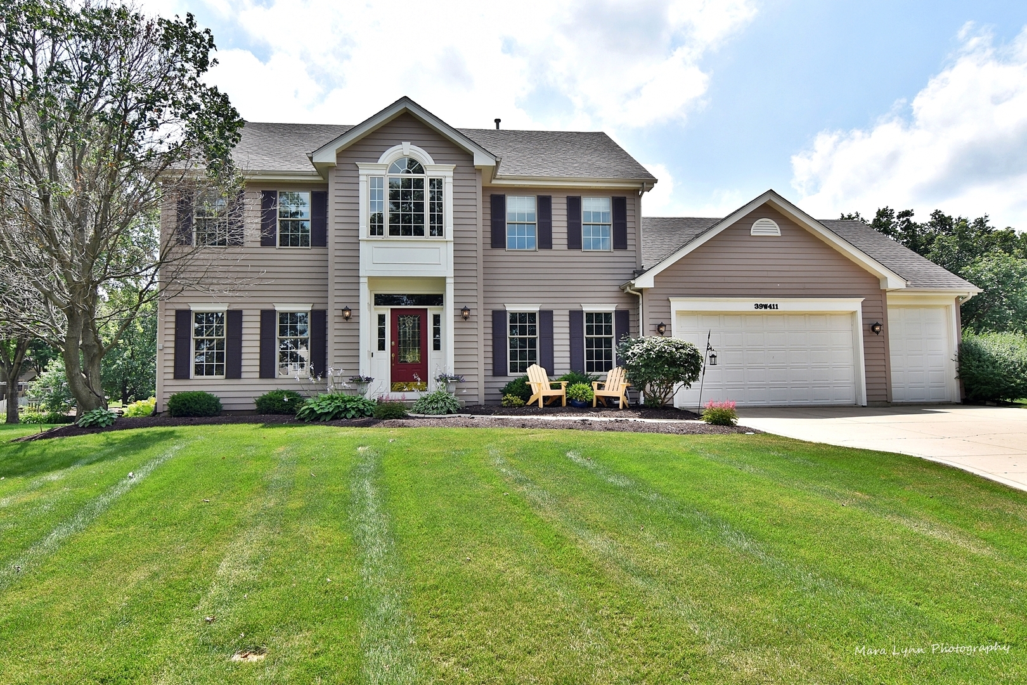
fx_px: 599
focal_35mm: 21
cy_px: 342
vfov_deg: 59.5
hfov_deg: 81.2
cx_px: 514
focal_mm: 14
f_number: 9.5
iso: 200
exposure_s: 1/350
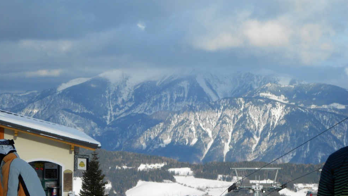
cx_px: 174
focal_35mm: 109
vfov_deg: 11.1
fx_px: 1006
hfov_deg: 19.6
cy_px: 109
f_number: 5.5
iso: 80
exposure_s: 1/500
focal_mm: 17.6
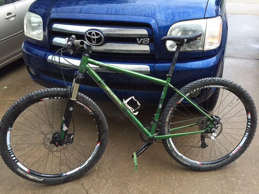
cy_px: 97
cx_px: 130
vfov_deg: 48.2
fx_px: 217
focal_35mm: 29
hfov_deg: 61.7
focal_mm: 4.15
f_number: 2.2
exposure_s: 1/30
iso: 160
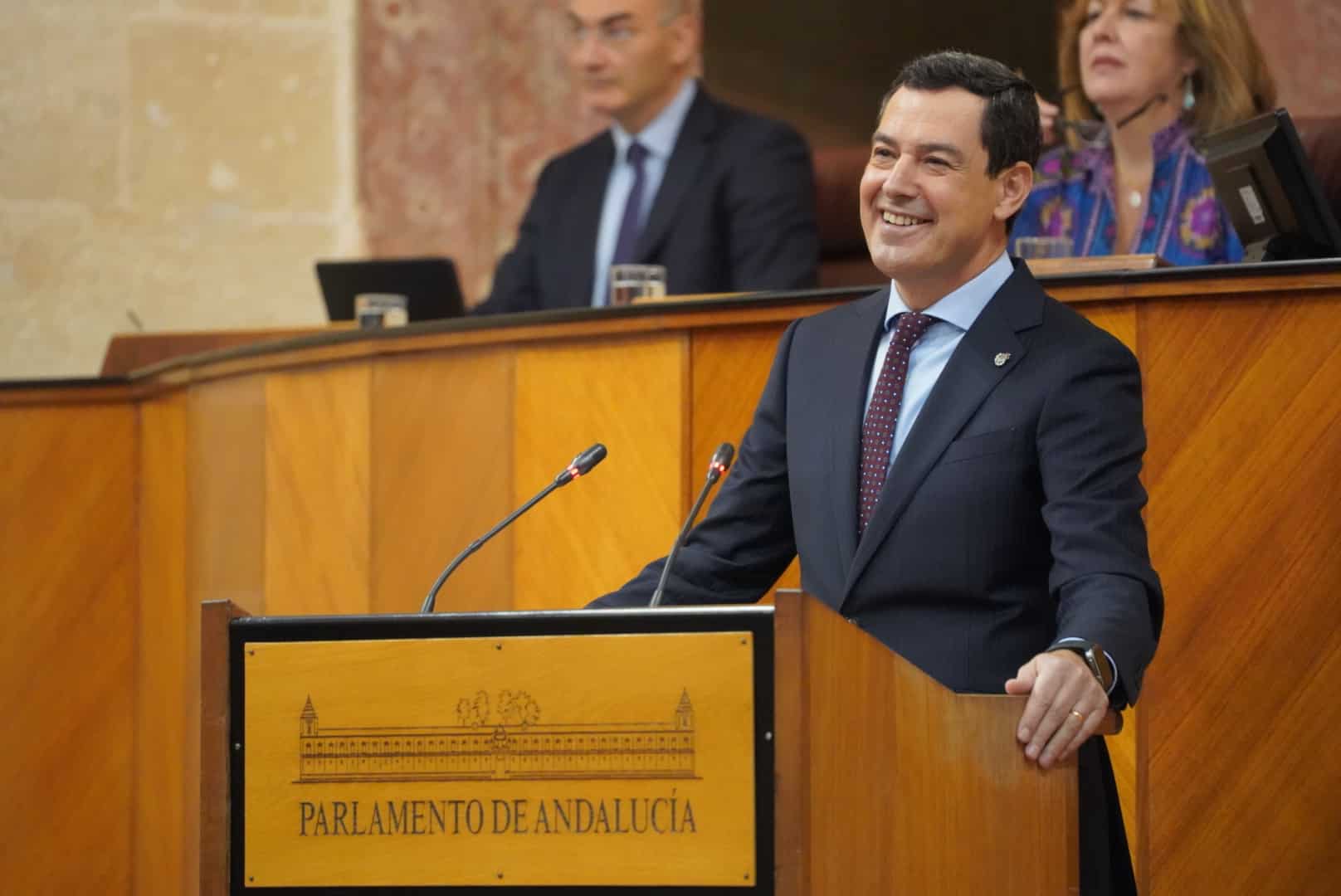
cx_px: 670
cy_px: 448
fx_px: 11183
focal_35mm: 300
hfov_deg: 6.9
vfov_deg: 4.6
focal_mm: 300
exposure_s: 1/320
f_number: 5.6
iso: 12800
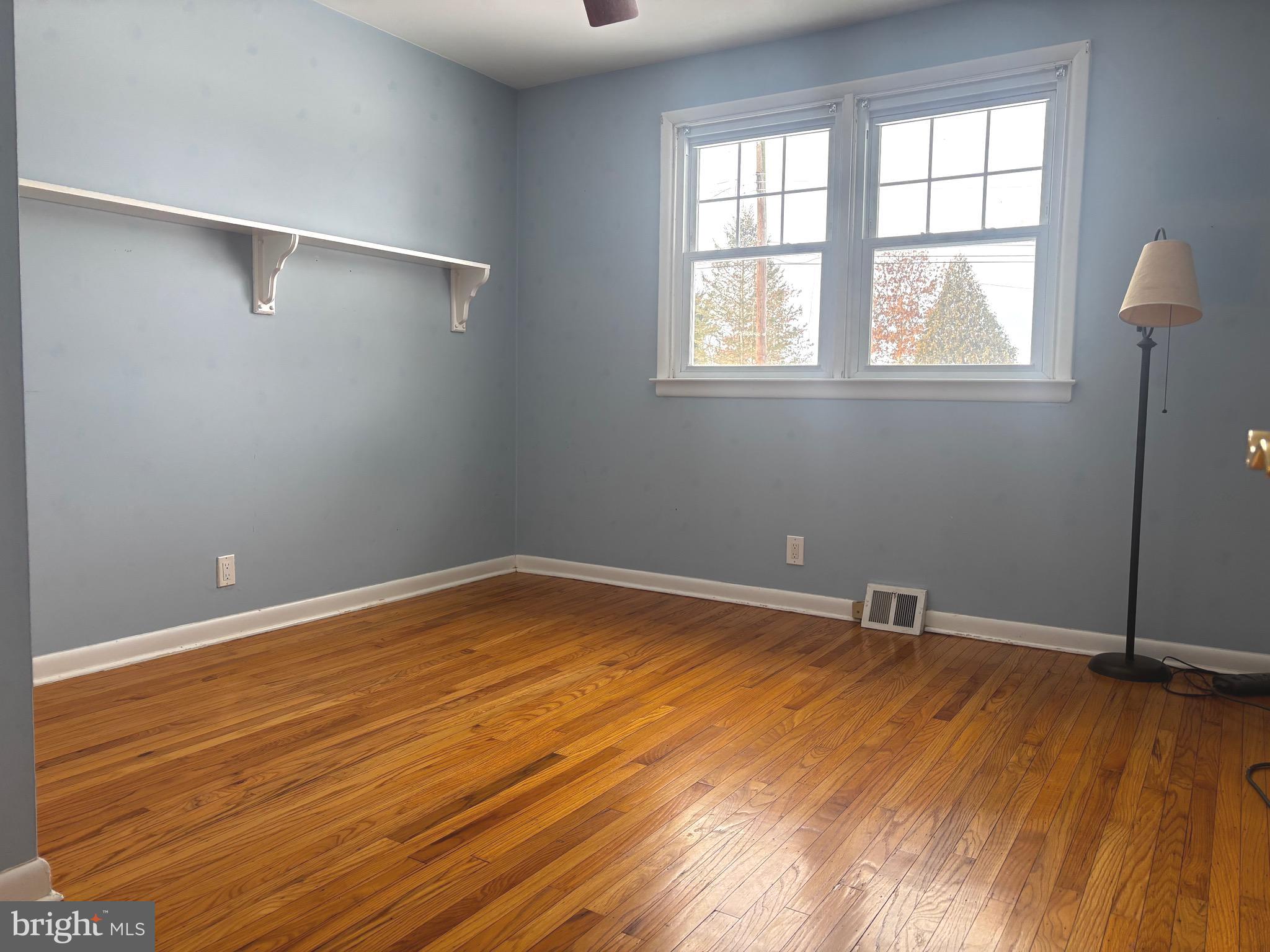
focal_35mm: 26
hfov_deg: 67.3
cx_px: 635
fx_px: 954
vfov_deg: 53.1
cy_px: 476
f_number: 1.6
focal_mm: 5.96
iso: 64
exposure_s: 1/158
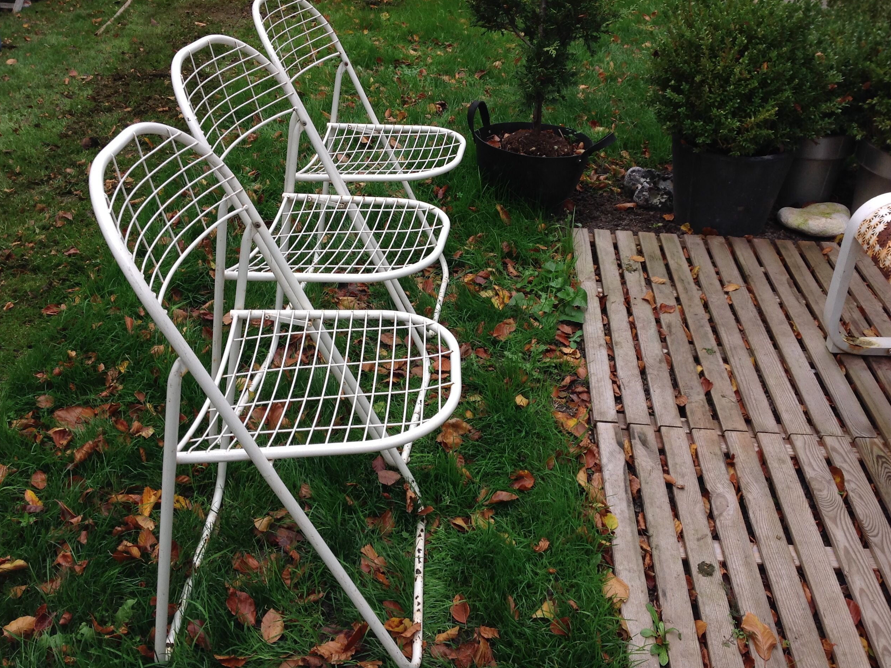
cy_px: 335
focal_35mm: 36
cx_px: 455
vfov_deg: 39.7
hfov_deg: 51.4
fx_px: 927
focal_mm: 4.28
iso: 50
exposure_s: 1/157
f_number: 2.4
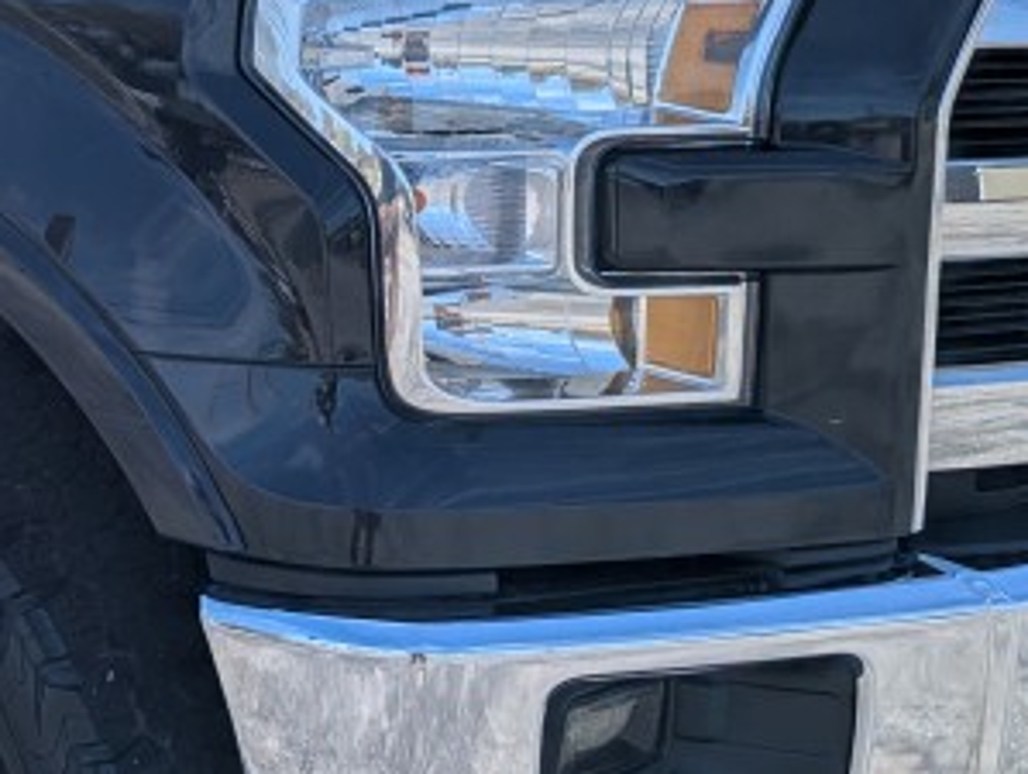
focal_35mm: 82
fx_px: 2438
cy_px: 268
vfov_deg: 18.0
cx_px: -179
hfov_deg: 22.1
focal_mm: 6.81
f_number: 1.85
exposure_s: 1/2358
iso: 47
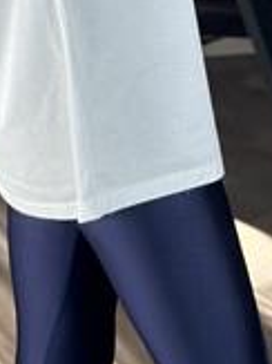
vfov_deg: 12.7
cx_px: 78
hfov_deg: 9.9
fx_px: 1563
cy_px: -159
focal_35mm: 149
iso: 80
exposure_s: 1/345
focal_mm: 6.86
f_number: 1.78
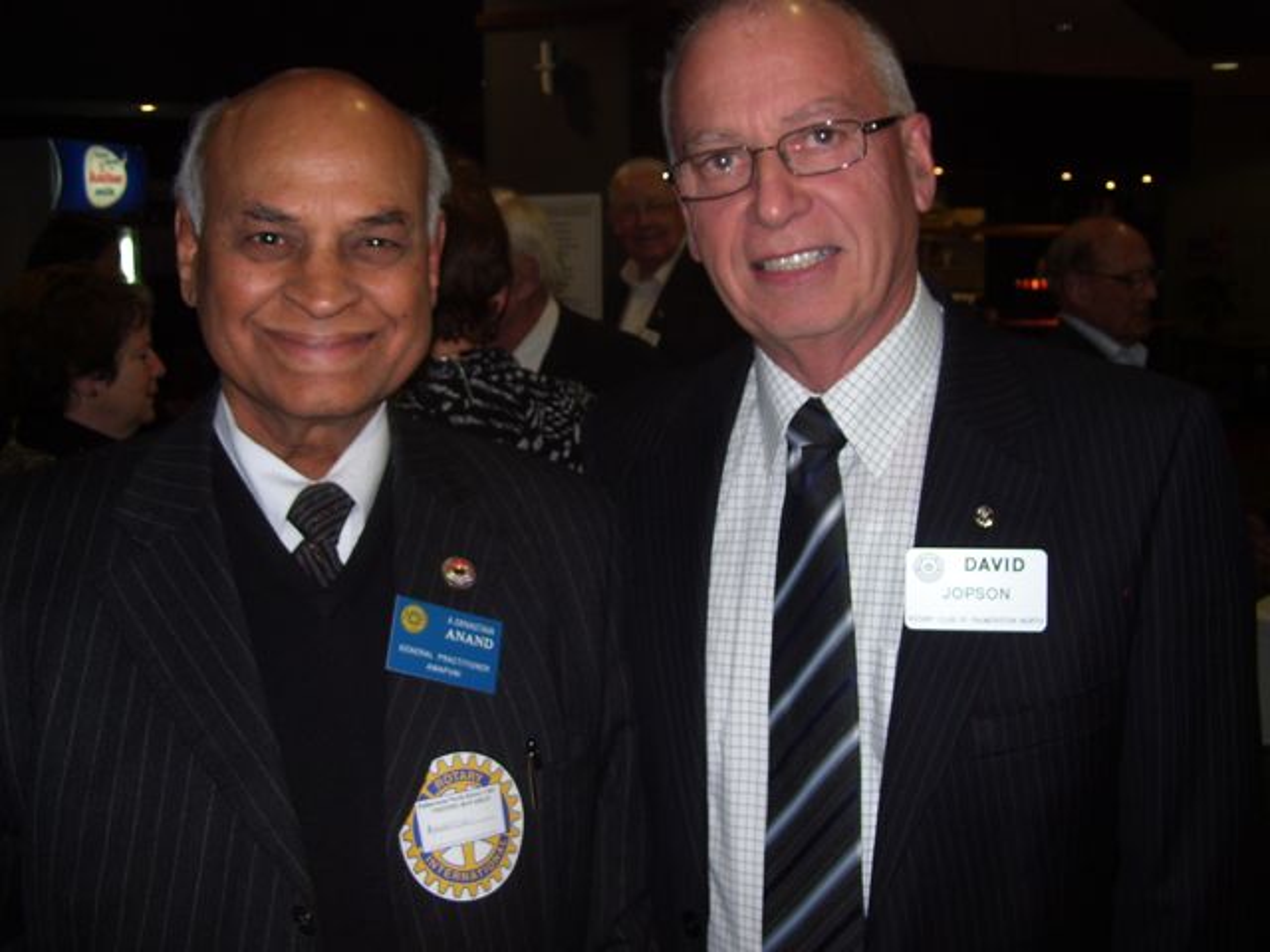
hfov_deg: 51.4
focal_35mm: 36
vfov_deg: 39.7
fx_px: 1321
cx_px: 635
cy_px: 476
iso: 80
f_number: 2.7
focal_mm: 6
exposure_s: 1/60
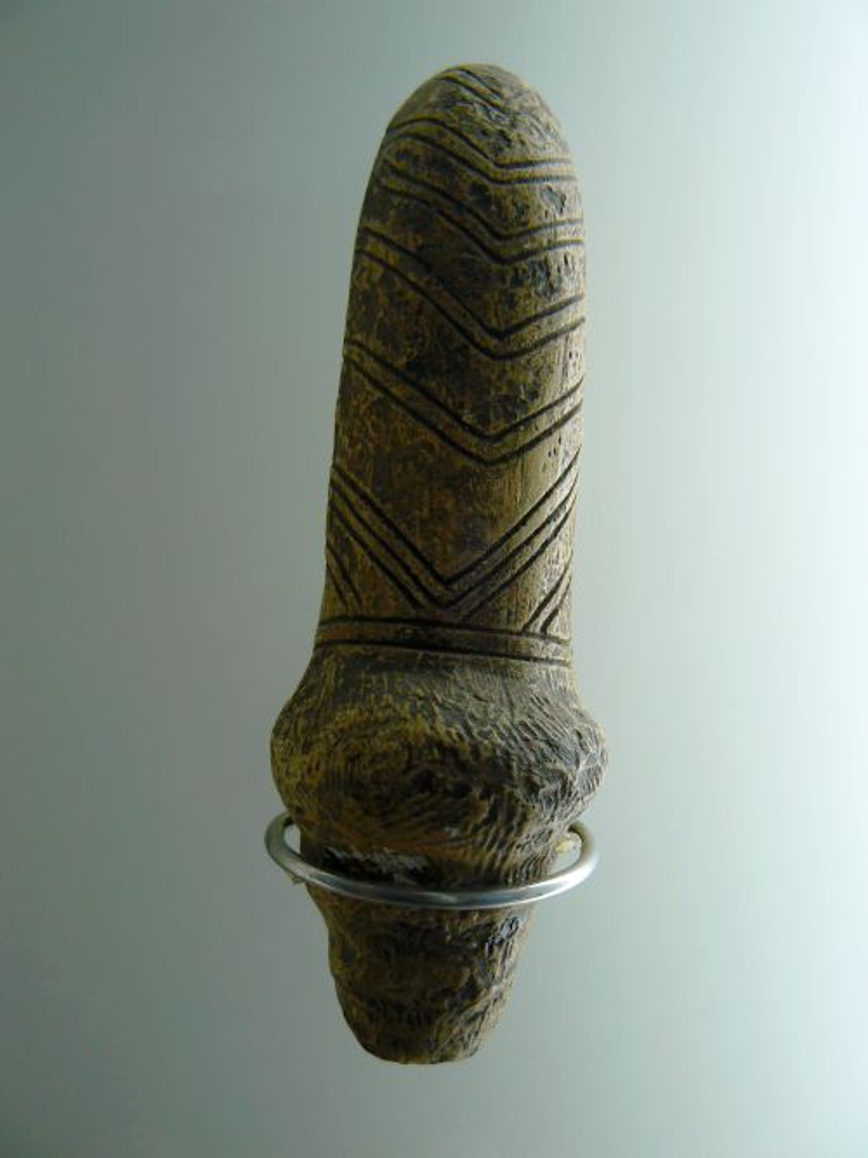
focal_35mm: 36
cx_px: 434
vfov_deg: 51.4
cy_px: 579
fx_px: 1204
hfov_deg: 39.6
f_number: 3.6
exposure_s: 1/60
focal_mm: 6
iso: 80
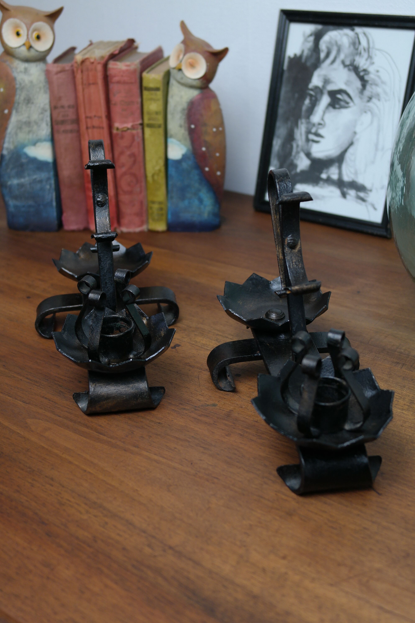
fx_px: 795
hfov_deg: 29.2
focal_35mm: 46
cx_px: 208
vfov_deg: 42.7
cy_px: 312
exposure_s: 1/50
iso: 400
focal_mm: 30
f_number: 4.5
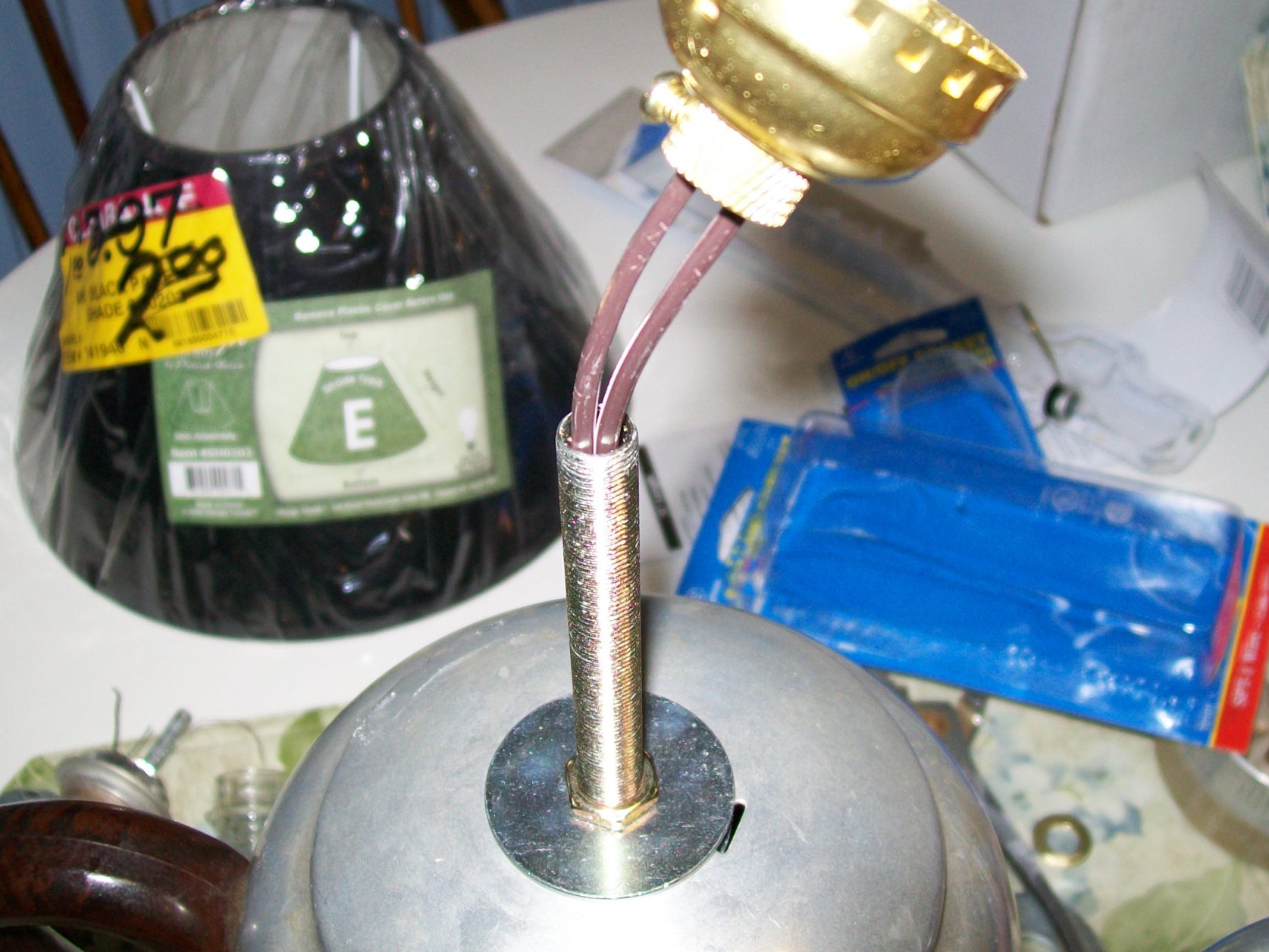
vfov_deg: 33.6
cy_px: 421
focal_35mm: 43
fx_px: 1577
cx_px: 597
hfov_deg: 43.8
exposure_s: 1/60
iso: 64
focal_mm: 6
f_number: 2.7
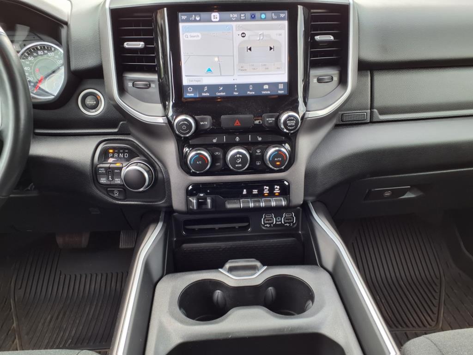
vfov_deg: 51.4
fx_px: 369
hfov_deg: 65.3
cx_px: 236
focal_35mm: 27
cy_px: 178
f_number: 1.9
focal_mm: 3.58
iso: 50
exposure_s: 1/40
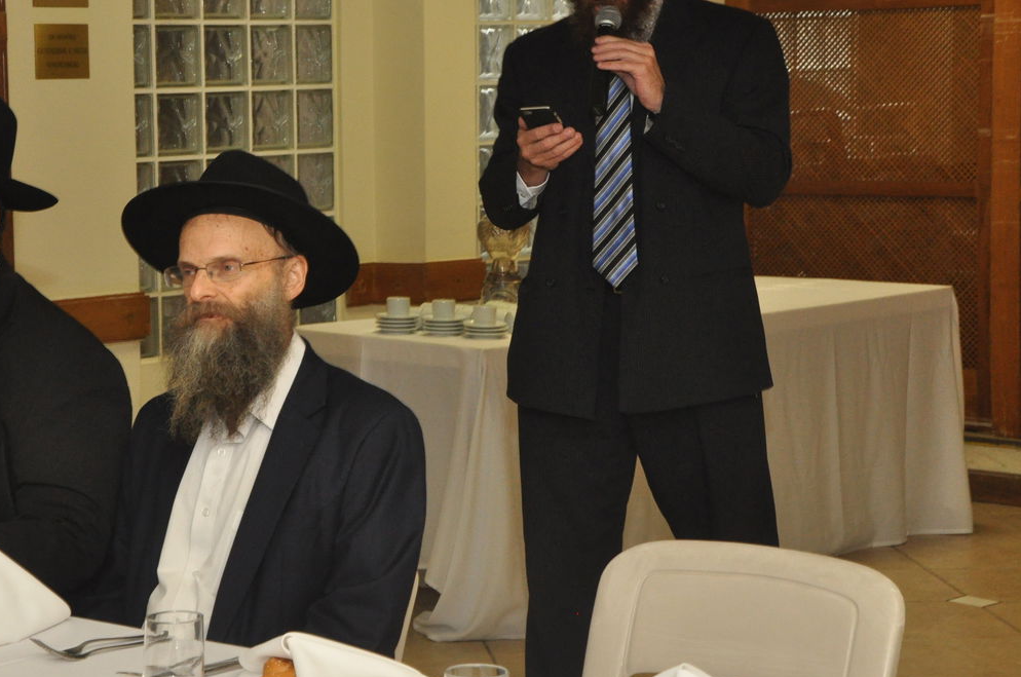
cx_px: 311
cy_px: 264
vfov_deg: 14.6
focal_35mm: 93
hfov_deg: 21.8
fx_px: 2633
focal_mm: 44
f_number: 10
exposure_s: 1/60
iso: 1250
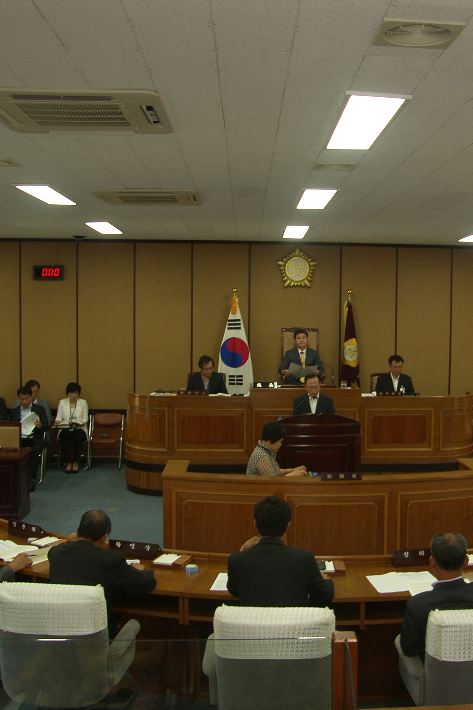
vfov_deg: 49.6
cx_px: 296
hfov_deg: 34.0
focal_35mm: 39
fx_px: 768
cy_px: 355
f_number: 2.2
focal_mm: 7.4
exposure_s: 1/30
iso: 50
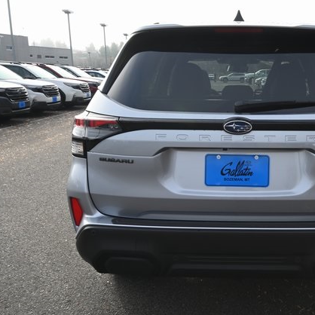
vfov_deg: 42.8
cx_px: 233
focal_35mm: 39
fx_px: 402
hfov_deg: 41.7
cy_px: 157
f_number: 22
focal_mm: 30
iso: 360
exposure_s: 1/30
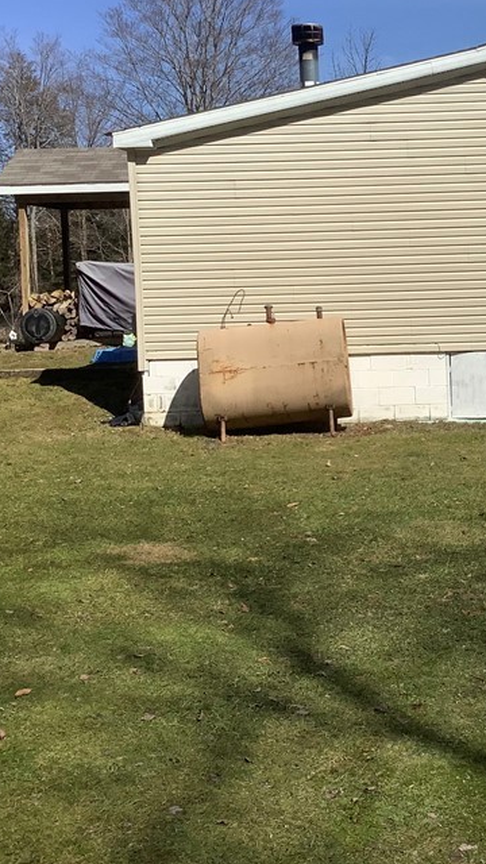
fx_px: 1237
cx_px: 463
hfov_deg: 21.6
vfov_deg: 38.4
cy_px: 351
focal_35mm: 54
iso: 25
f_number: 2.4
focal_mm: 3.3
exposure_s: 1/2203
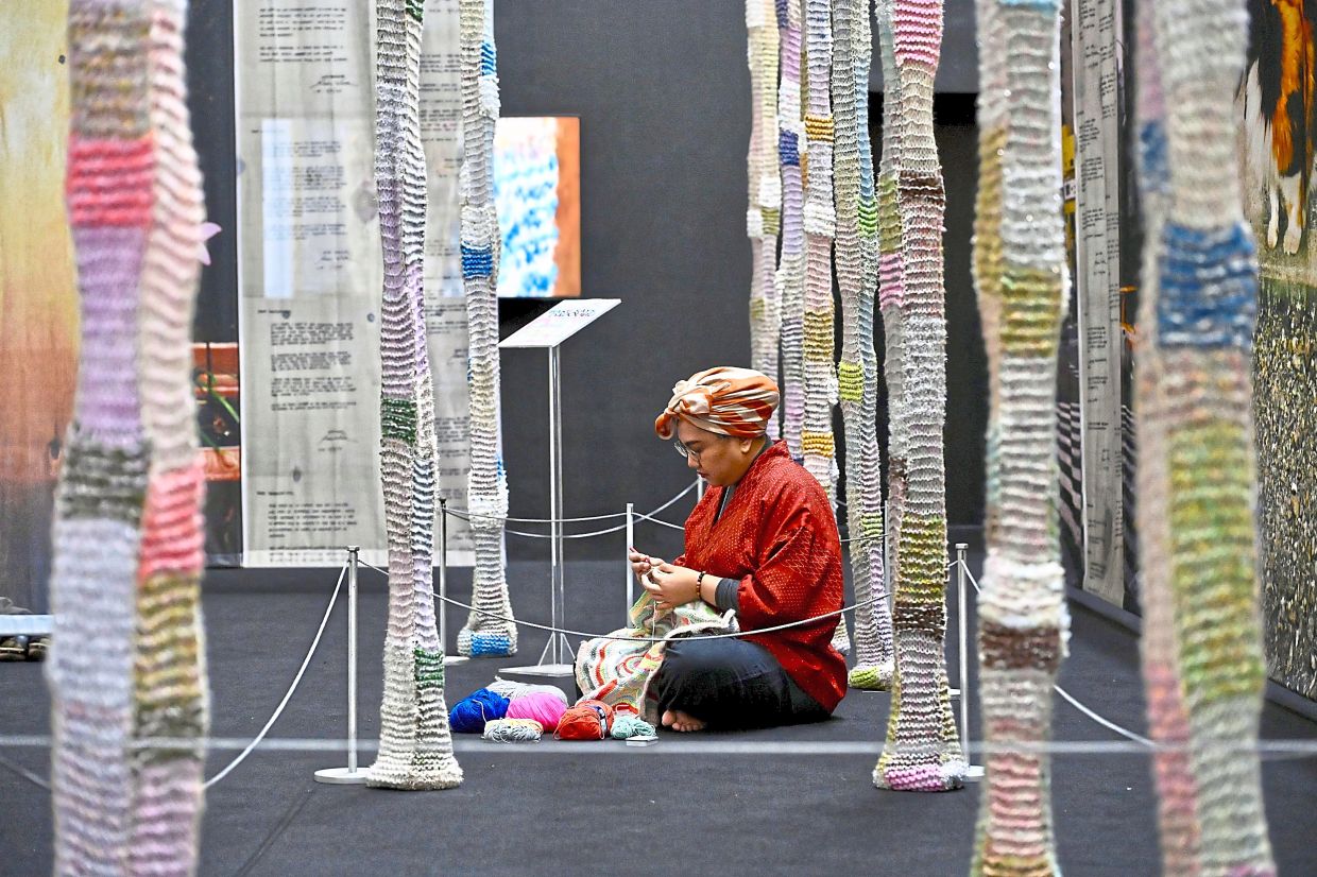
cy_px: 438
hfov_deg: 25.4
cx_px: 658
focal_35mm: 80
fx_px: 2926
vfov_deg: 17.1
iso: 6400
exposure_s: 1/320
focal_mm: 80
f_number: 4
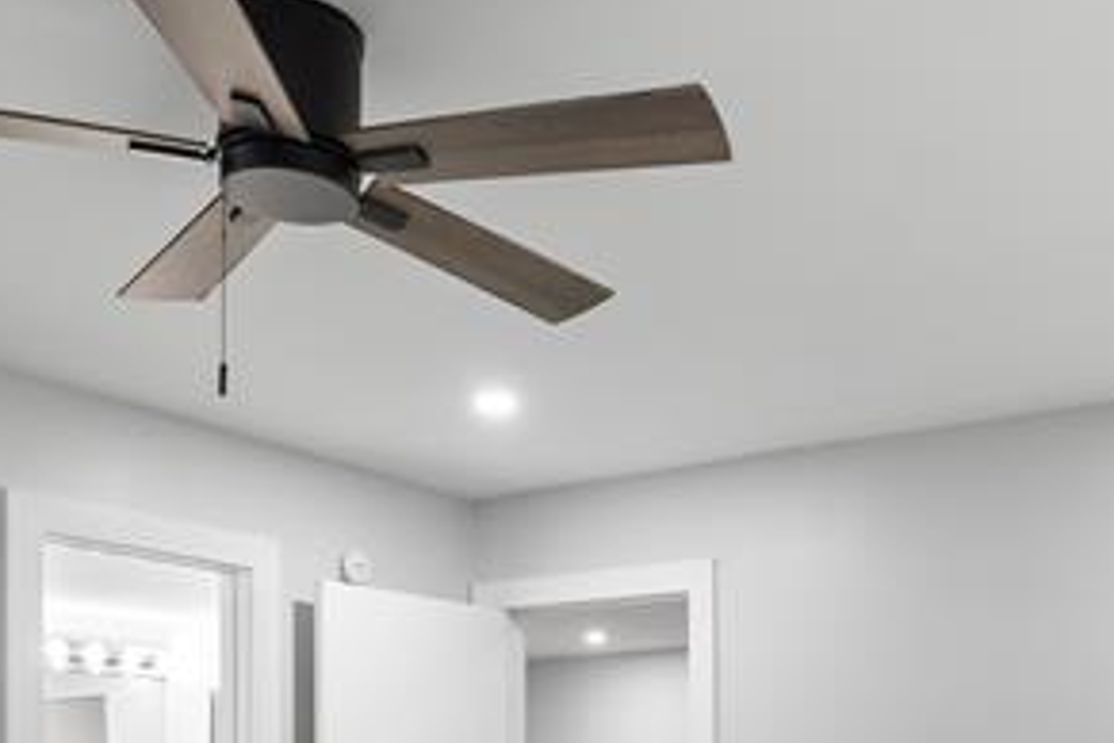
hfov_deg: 43.6
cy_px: 875
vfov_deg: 27.2
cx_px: 773
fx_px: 1361
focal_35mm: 44
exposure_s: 1/20
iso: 800
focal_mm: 16
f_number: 5
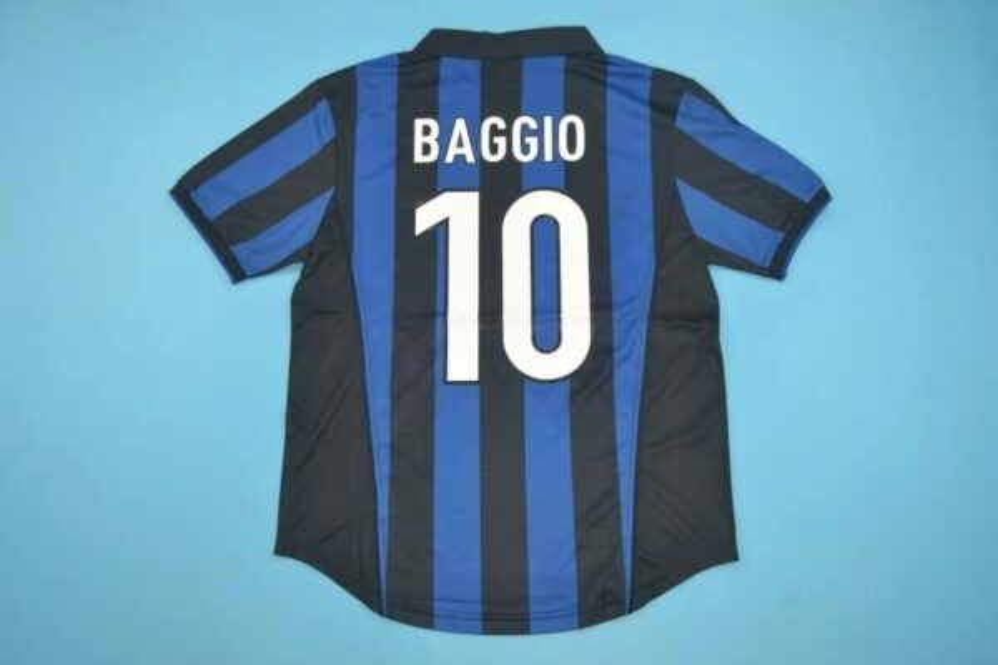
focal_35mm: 33
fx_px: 915
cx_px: 499
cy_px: 332
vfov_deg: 40.0
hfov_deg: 57.2
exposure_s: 1/125
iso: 200
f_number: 3.8
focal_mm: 22
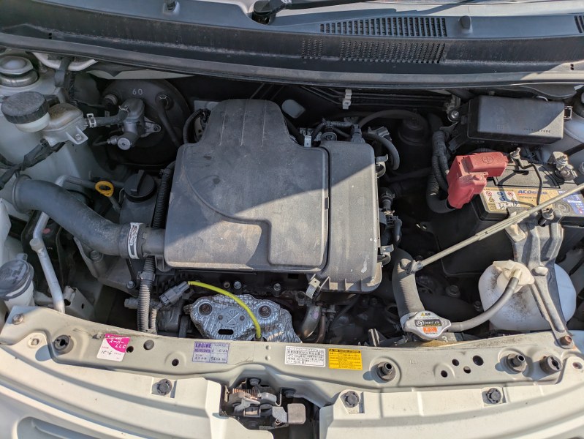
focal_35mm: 25
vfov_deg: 54.9
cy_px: 220
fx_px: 422
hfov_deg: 69.4
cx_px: 292
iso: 47
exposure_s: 1/2092
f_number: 1.89
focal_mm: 5.43
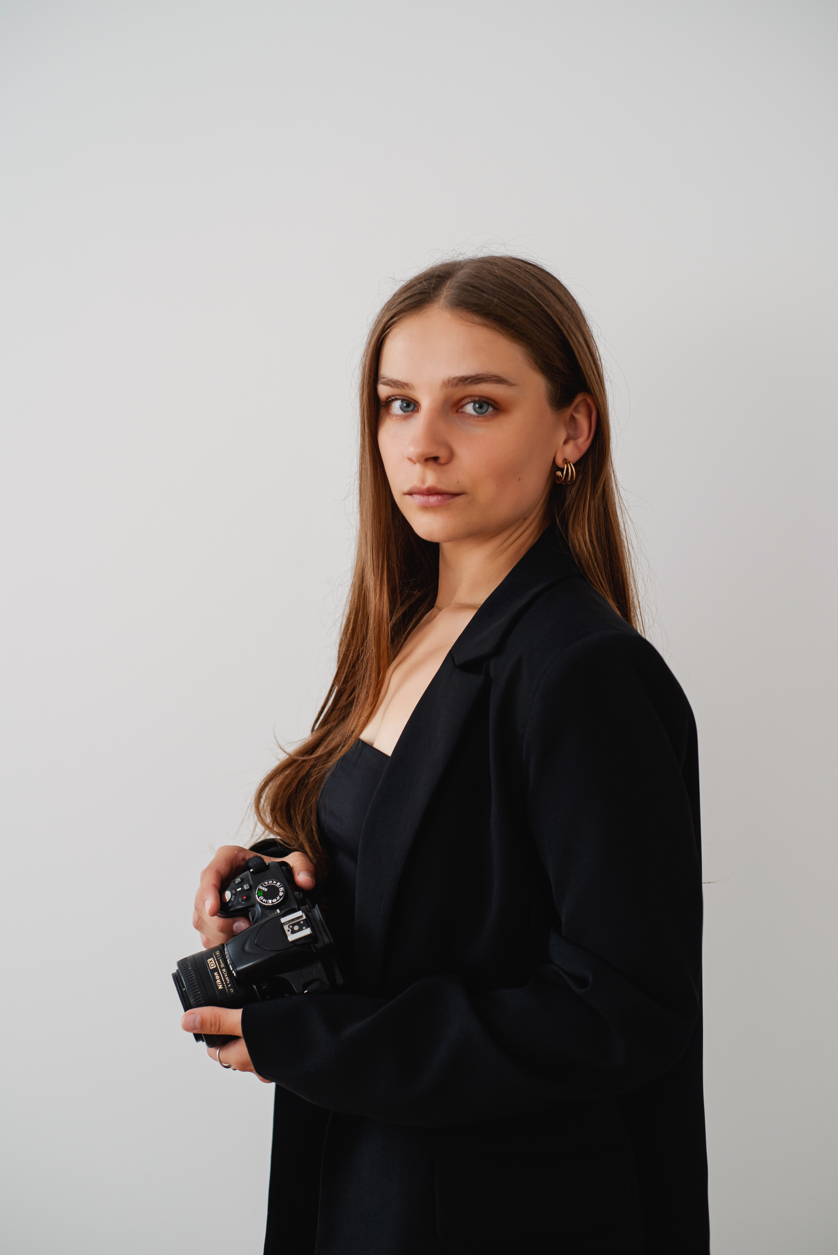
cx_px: 419
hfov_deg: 27.0
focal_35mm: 50
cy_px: 628
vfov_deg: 39.6
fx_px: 1744
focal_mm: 50
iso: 400
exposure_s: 1/250
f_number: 3.5
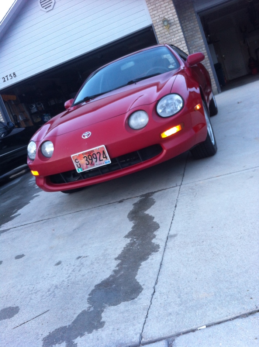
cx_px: 130
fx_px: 350
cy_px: 174
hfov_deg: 40.6
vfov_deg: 52.7
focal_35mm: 35
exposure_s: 1/17
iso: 80
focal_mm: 3.85
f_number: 2.8
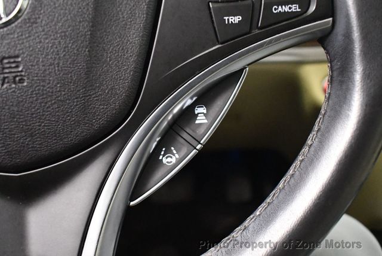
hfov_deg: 53.1
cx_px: 191
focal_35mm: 36
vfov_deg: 36.9
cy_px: 128
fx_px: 382
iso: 7200
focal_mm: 18
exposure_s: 1/60
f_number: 3.5
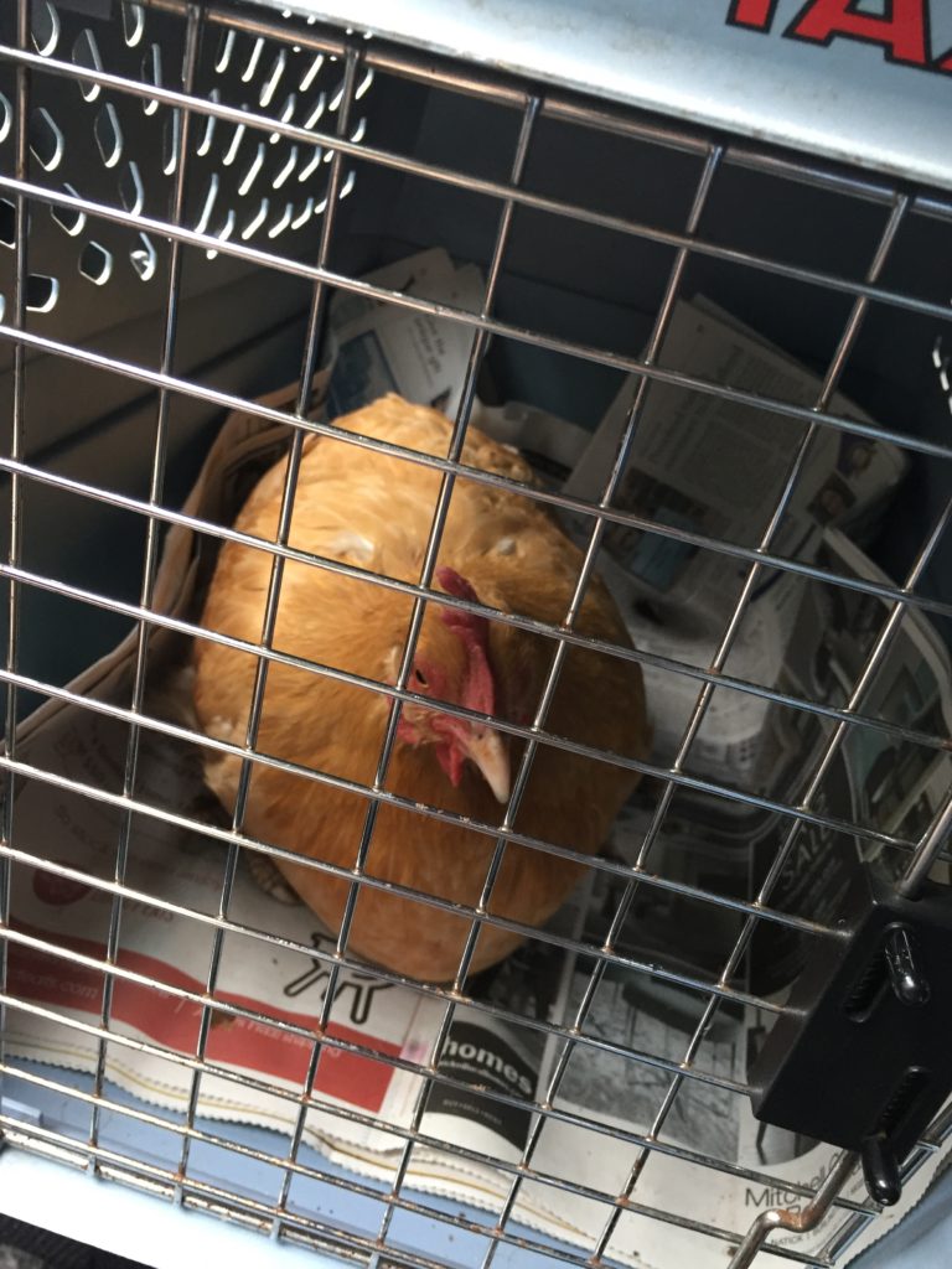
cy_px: 634
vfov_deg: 61.7
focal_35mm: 29
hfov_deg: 48.2
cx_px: 476
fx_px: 1063
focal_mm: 4.15
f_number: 2.2
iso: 125
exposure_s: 1/30
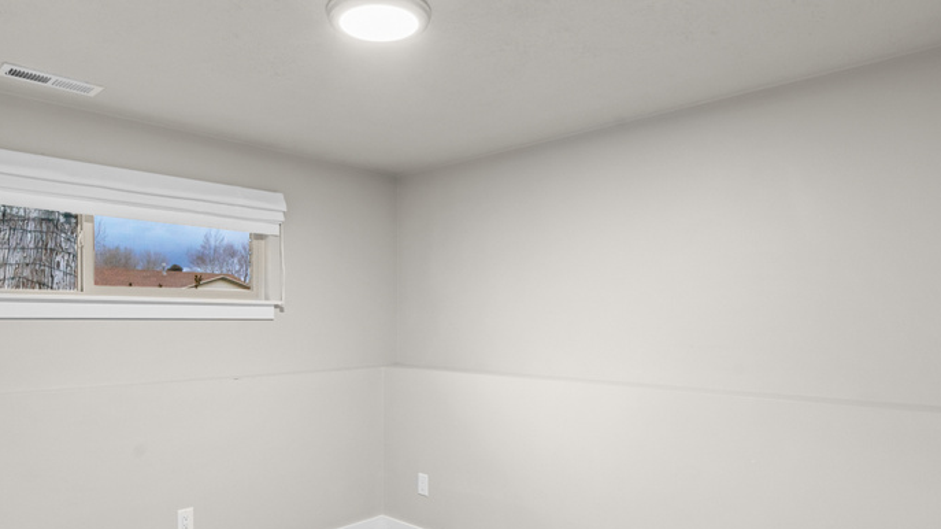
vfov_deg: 45.5
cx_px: 436
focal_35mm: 25
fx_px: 624
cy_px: 336
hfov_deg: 74.0
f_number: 10
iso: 500
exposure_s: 1/1.25
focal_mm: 16
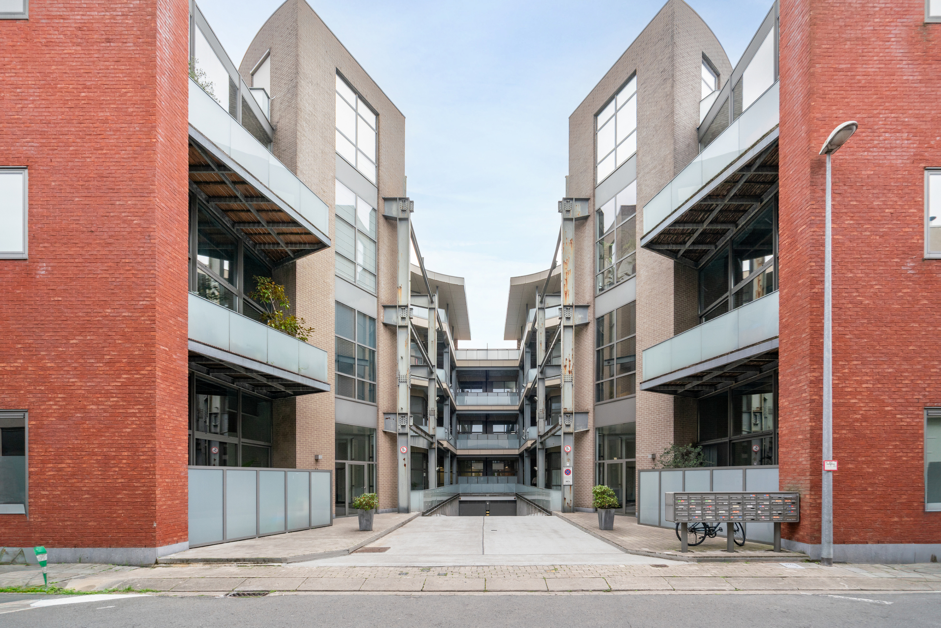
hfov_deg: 96.7
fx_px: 418
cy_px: 314
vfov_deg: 73.8
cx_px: 470
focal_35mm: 16
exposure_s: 1/100
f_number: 11
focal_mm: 16
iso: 800
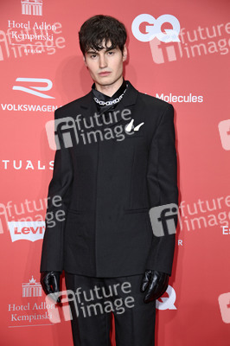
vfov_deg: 28.1
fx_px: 691
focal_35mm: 72
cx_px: 115
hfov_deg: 18.9
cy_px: 173
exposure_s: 1/250
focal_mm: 72
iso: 800
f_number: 5
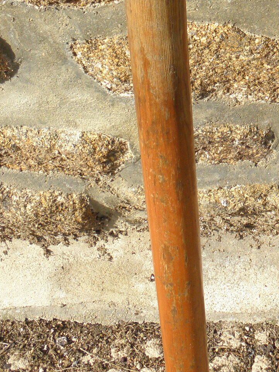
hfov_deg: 17.4
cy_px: 38
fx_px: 860
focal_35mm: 80
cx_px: 353
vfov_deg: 23.8
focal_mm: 5.5
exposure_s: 1/640
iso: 100
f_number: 3.6
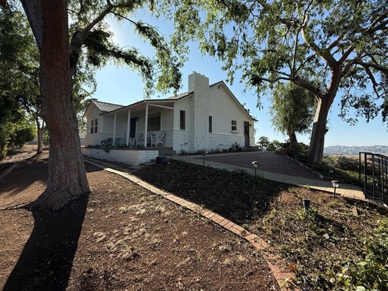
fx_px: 191
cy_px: 133
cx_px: 194
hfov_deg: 91.0
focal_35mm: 17
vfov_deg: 74.6
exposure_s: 1/1698
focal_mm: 2.22
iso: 64
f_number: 2.2
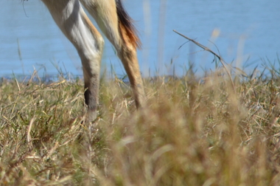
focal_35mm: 1517
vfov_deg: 0.9
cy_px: -100
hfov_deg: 1.4
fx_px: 11779
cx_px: -189
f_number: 6.3
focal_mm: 300
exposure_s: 1/800
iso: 200
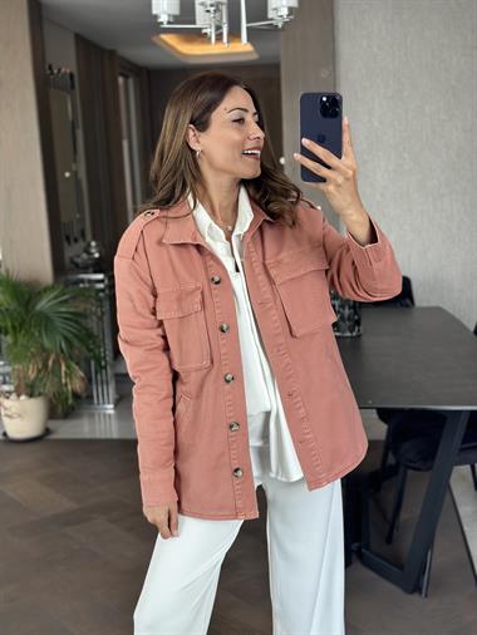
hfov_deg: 30.3
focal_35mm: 48
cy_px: 318
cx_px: 238
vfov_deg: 39.6
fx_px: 881
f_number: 1.78
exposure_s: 1/100
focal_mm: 6.86
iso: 125
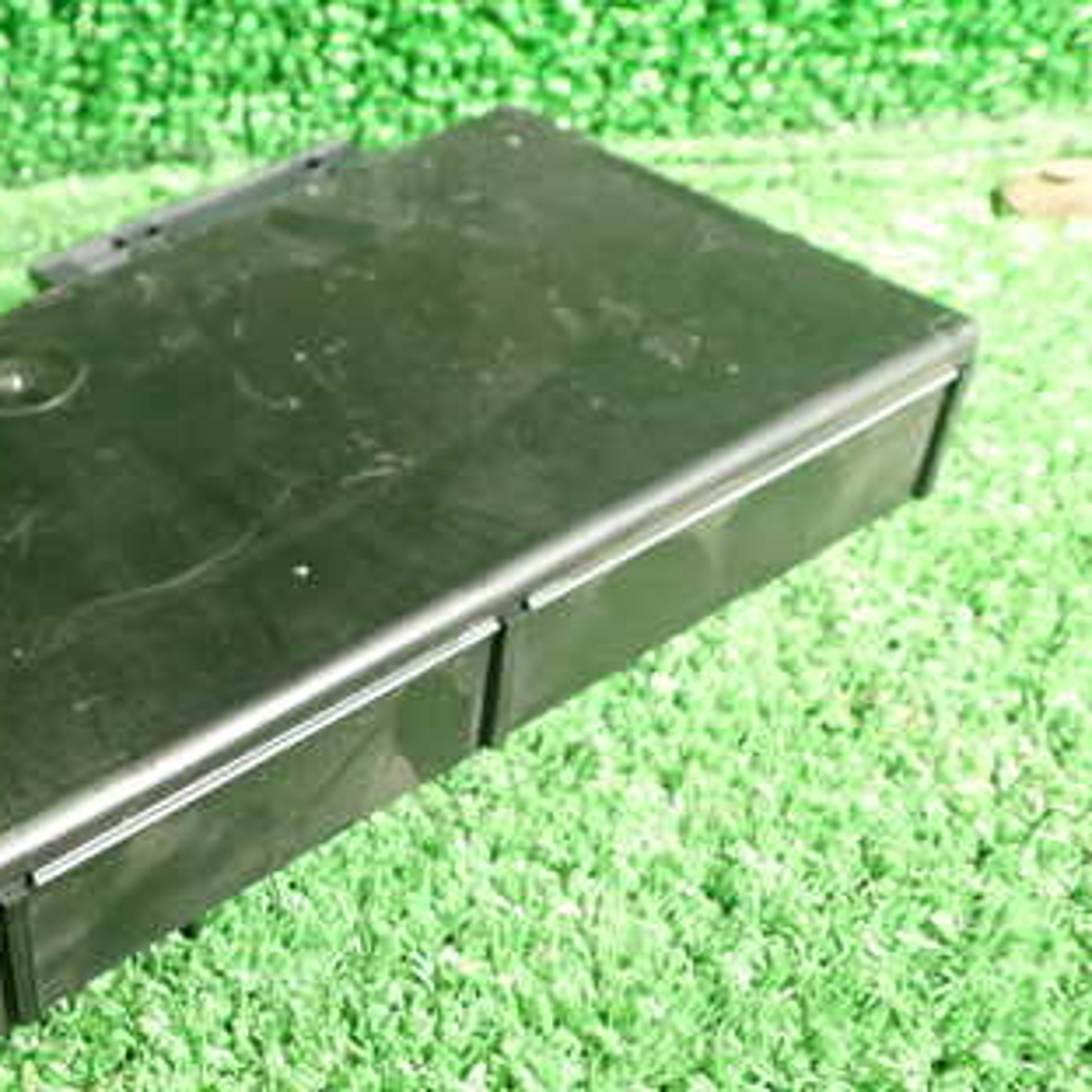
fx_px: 1820
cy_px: 704
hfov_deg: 31.4
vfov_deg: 33.2
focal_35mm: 51
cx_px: 52
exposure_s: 1/30
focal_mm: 5.4
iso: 500
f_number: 2.3
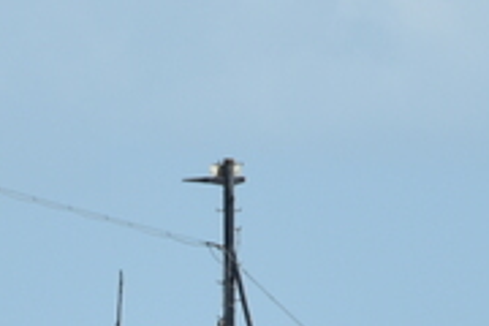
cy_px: 606
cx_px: -209
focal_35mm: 1779
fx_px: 24163
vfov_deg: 0.8
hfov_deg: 1.2
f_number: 7.1
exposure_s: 1/500
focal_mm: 250
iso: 100
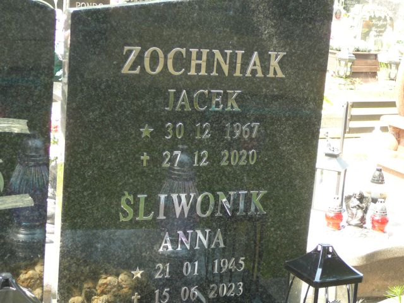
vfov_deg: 20.7
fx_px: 829
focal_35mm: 71
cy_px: 152
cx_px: 202
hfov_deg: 27.4
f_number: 3.7
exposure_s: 1/50
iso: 100
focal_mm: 10.5
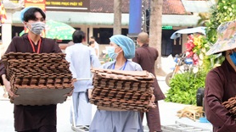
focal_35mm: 98
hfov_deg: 20.7
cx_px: 267
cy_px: 73
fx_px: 613
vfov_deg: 12.3
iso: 250
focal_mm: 40
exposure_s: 1/125
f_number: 6.3
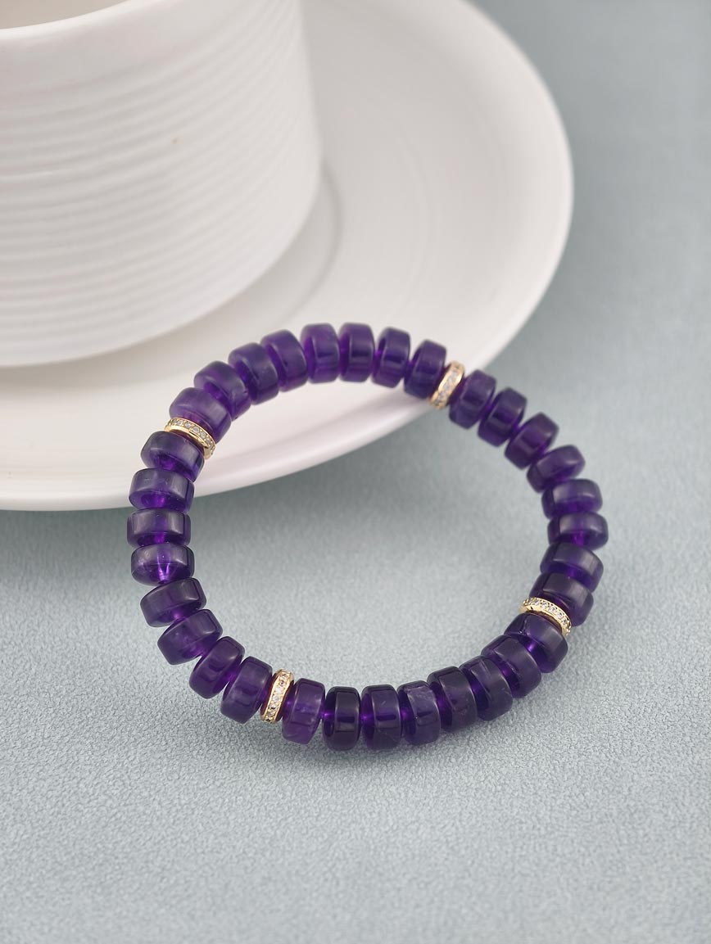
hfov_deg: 17.4
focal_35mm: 85
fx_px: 2322
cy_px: 472
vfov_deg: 23.0
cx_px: 356
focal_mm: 22.48
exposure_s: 1/160
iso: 125
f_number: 2.67
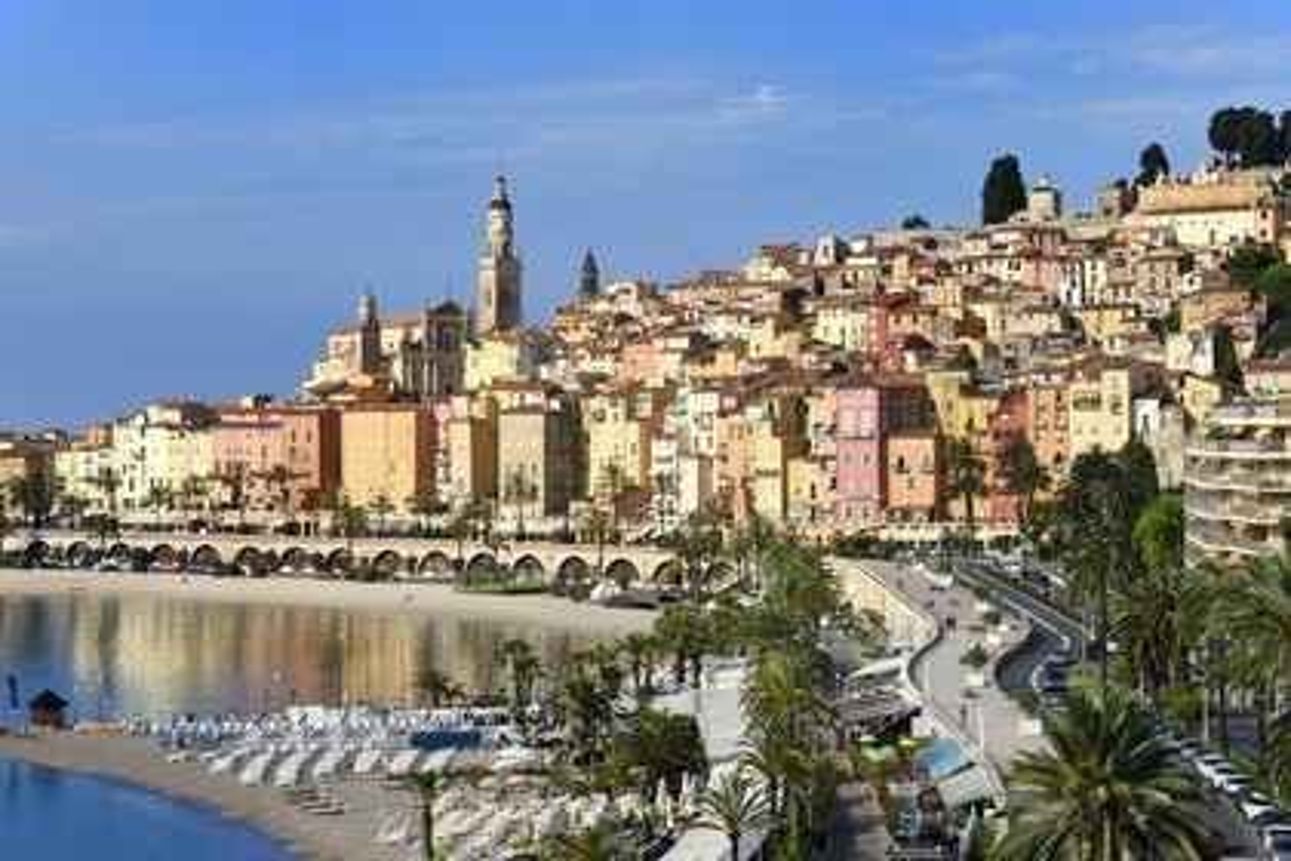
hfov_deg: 22.6
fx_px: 3227
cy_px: 430
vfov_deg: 15.2
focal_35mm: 90
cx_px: 646
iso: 200
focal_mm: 90
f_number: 14
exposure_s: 1/200
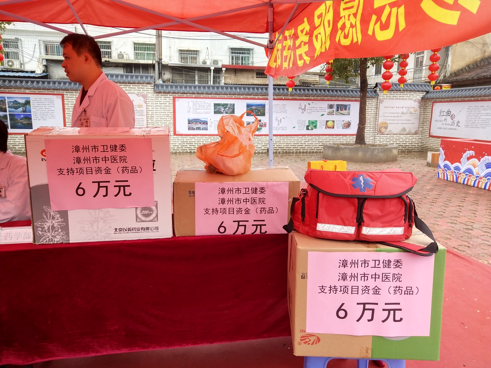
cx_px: 246
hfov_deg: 60.0
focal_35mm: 30
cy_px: 184
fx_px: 426
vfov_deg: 46.8
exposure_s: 1/224
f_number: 1.8
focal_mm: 3.95
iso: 65
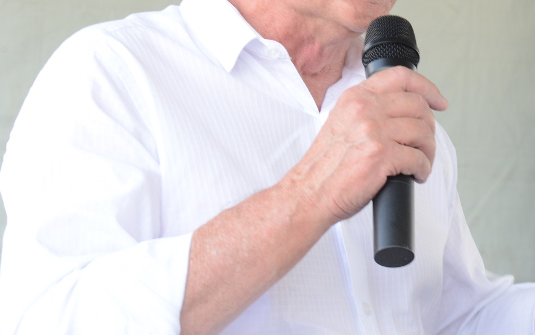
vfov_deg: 8.7
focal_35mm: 150
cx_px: 482
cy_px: 24
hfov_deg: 13.8
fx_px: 2188
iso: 800
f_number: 10
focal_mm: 70
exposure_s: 1/60
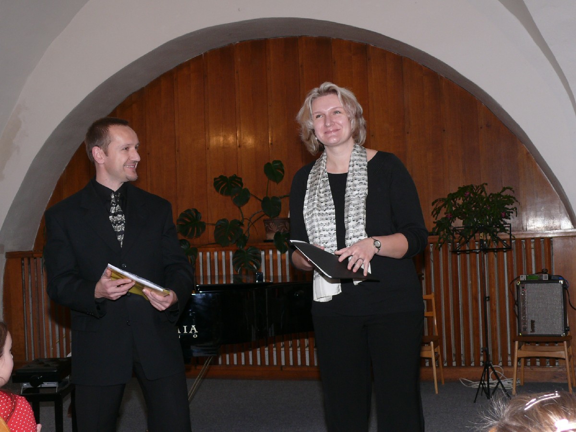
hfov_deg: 38.2
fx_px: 832
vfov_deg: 29.1
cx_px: 288
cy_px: 216
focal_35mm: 50
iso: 100
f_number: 2.8
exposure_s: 1/125
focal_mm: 9.1
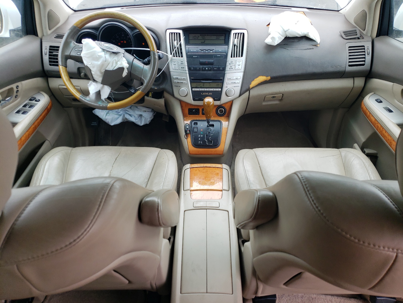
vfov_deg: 53.1
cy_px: 152
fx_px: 303
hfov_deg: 67.3
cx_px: 202
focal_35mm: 26
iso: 50
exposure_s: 1/400
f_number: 1.5
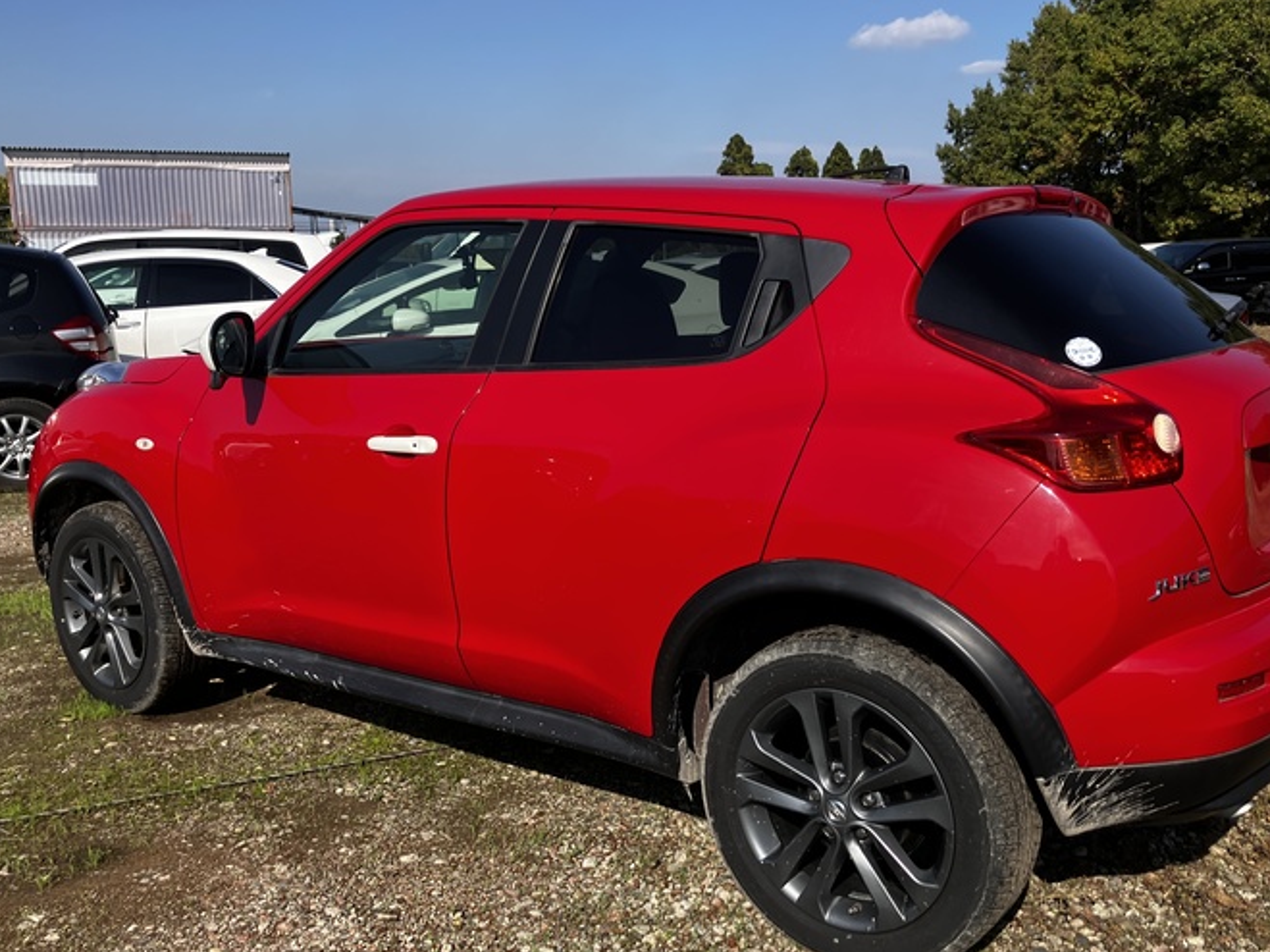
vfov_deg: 41.7
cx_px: 686
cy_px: 516
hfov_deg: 53.9
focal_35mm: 34
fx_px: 1247
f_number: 1.8
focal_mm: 3.99
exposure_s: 1/1333
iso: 32
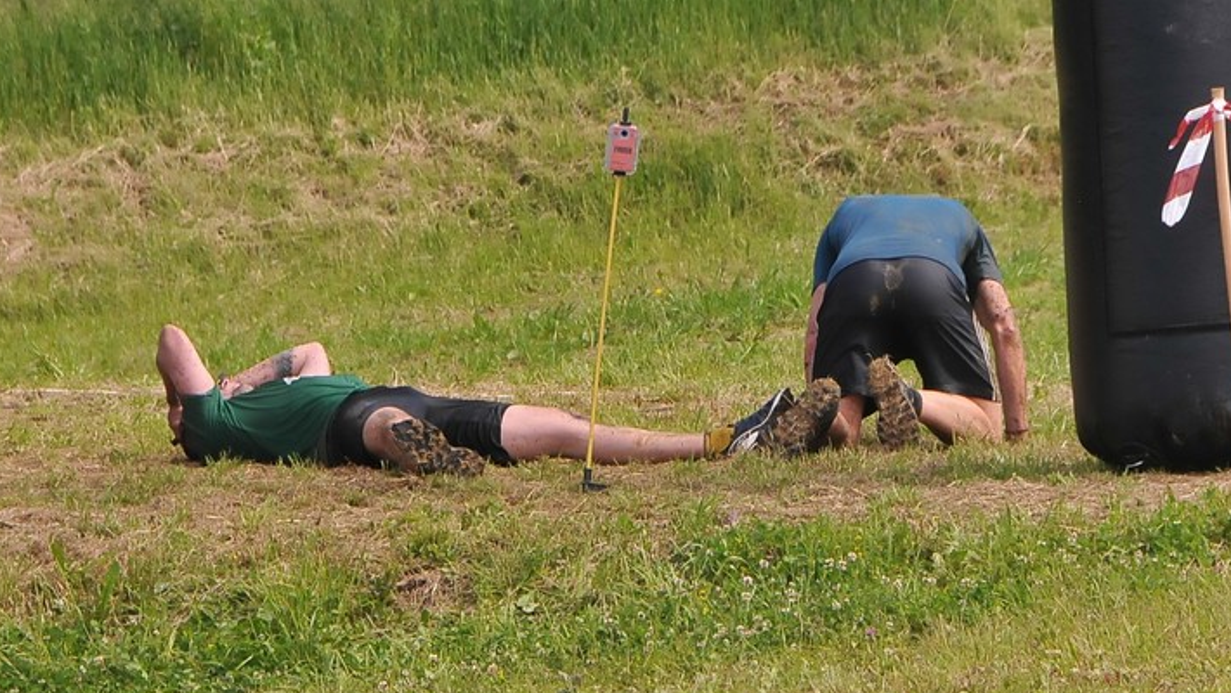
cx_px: 667
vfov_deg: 3.0
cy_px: 295
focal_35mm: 399
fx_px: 13029
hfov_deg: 5.4
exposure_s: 1/500
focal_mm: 200
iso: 800
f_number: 11
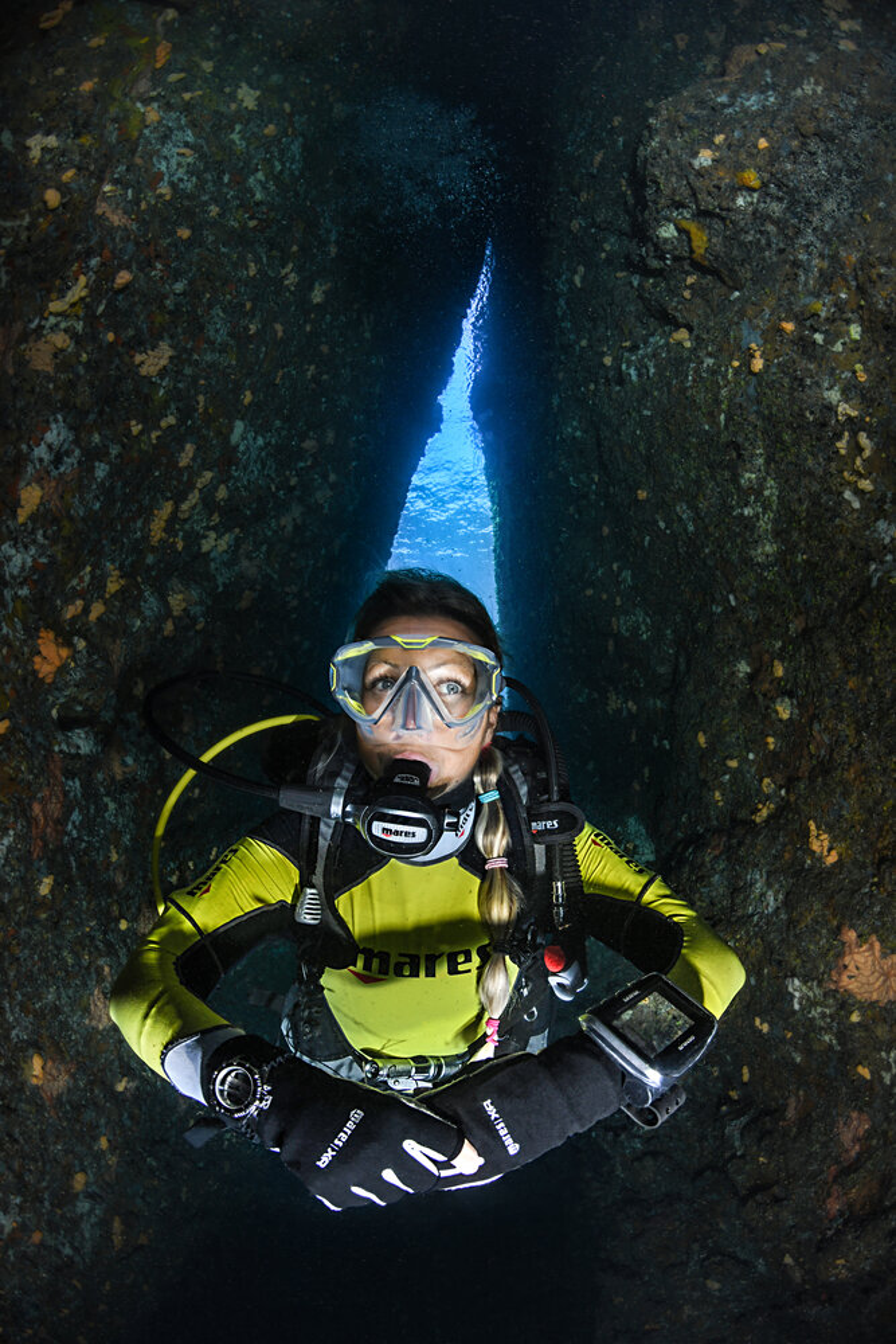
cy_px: 672
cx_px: 448
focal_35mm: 15
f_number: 20
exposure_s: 1/100
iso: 640
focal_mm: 15
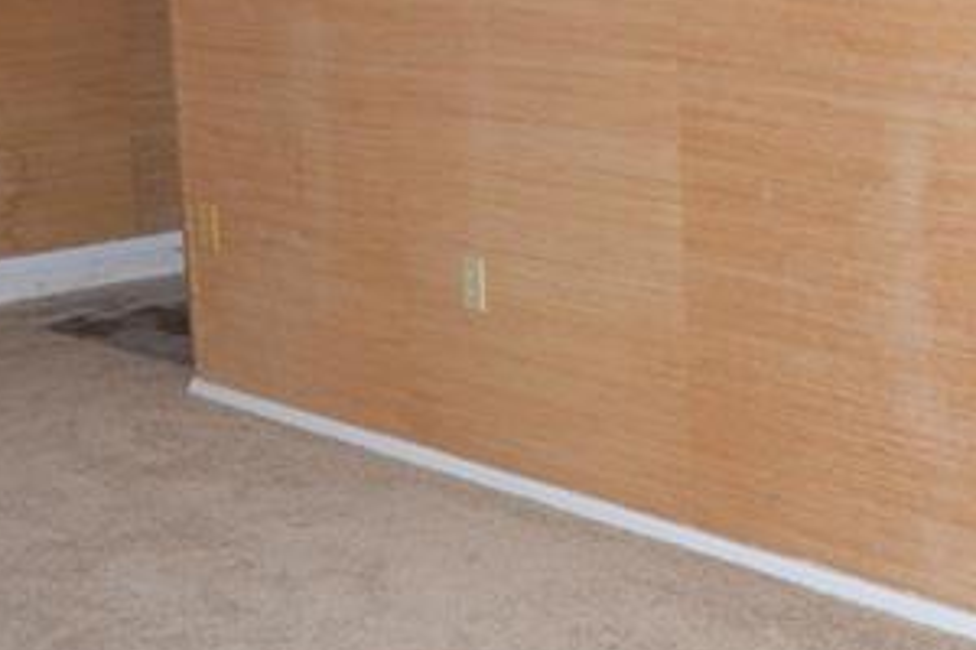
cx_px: 1145
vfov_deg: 17.7
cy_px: 192
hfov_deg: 24.2
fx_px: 2079
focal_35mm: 77
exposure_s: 1/100
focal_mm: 15
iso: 200
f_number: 6.3
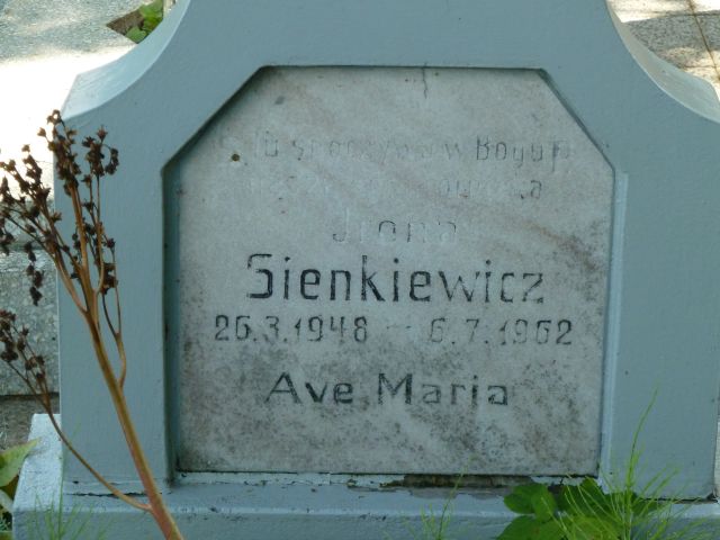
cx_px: 360
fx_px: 2850
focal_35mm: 137
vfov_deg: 10.8
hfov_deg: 14.4
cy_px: 270
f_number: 4.5
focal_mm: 22.5
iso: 320
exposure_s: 1/200
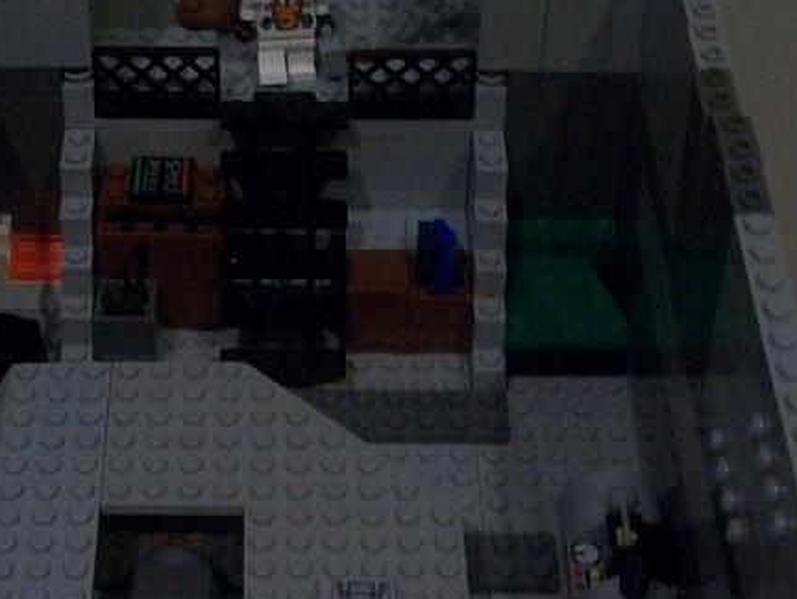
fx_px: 2005
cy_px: 263
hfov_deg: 22.4
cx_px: 274
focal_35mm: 87
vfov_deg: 17.0
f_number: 2.7
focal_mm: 6
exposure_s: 1/8
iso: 200
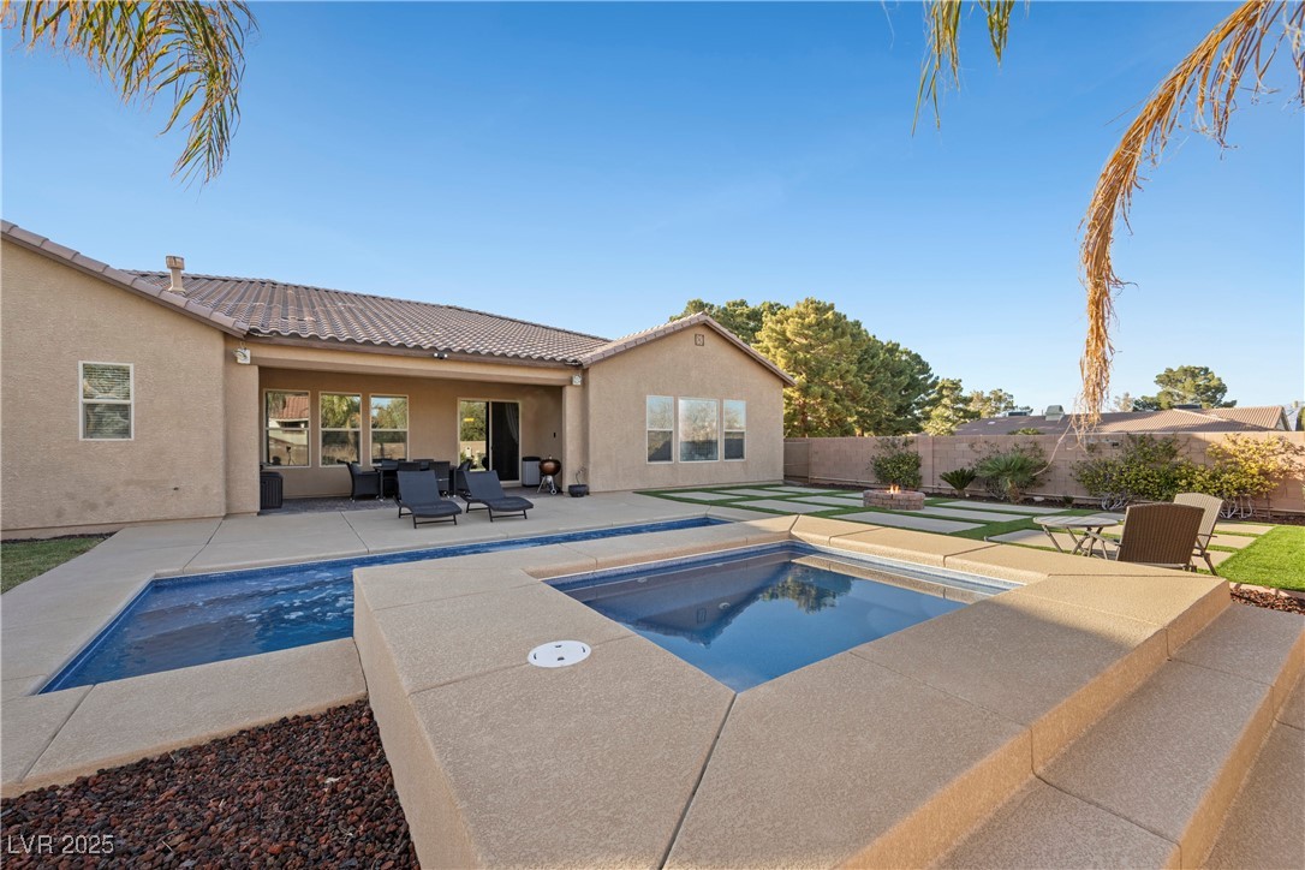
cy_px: 435
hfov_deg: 104.3
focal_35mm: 14
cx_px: 652
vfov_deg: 81.2
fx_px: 507
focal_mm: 14
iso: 500
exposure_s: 1/125
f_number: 8
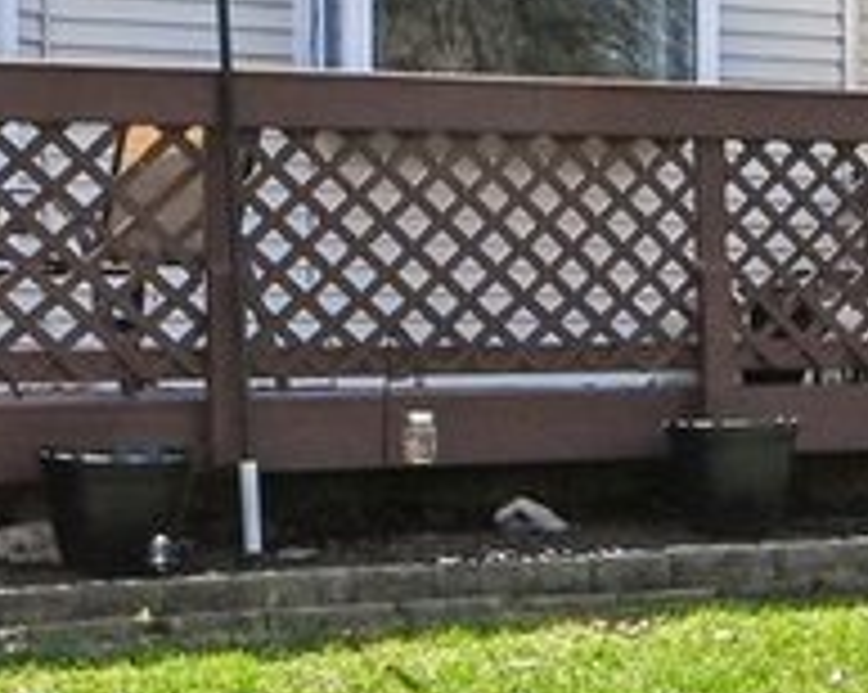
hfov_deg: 12.4
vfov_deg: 12.2
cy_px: 526
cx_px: 2028
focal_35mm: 126
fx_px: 3234
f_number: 13
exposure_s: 1/320
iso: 400
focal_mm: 16
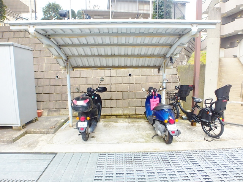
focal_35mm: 21
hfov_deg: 79.0
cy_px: 91
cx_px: 122
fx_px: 147
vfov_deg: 63.4
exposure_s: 1/80
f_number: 3.5
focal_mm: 3.7
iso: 125
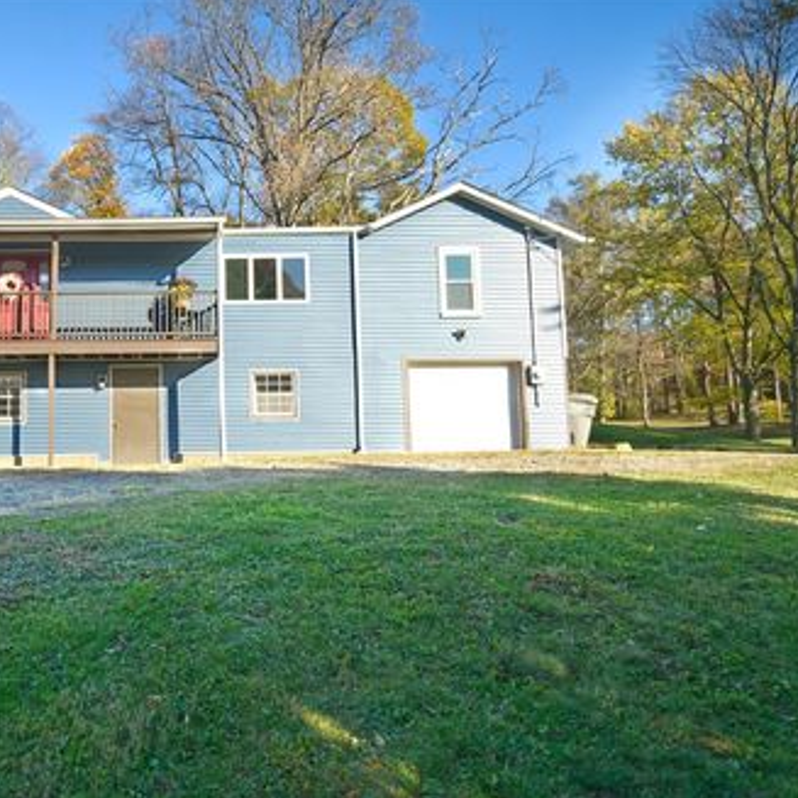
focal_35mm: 26
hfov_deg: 58.1
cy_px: 395
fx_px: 678
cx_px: 210
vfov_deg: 60.9
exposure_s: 1/640
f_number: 10
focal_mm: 20
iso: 800
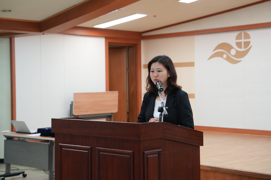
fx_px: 527
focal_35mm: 70
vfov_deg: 19.5
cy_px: 90
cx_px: 136
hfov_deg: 28.8
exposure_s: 1/160
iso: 2000
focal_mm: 70
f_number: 4
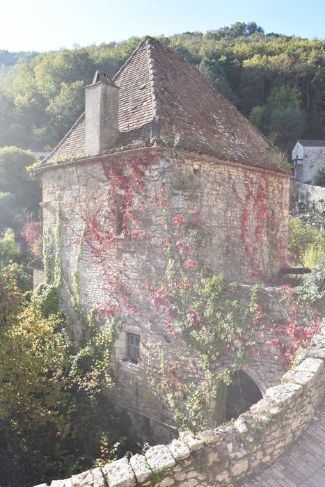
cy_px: 244
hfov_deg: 43.6
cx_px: 162
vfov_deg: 61.9
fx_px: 406
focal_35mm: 30
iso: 400
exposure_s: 1/250
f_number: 8
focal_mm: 20
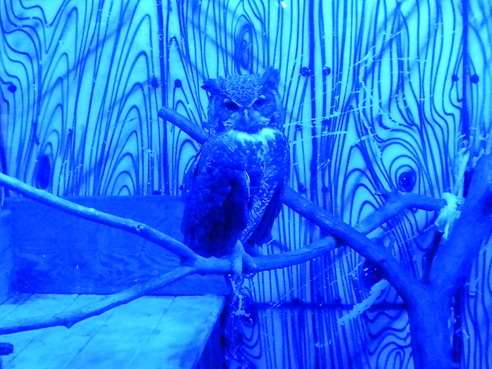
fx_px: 853
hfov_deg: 32.2
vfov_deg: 24.4
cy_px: 184
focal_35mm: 60
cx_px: 246
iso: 3200
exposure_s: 1/8.3
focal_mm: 10.7
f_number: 4.7
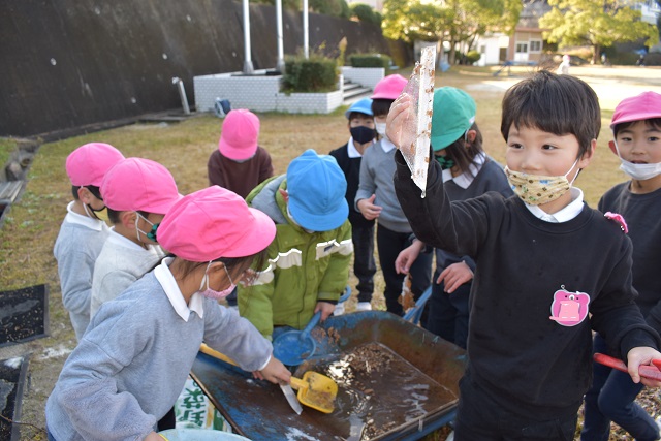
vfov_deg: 48.0
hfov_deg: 67.4
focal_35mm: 27
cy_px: 220
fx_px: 496
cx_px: 330
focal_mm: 18
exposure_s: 1/125
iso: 280
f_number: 5.6
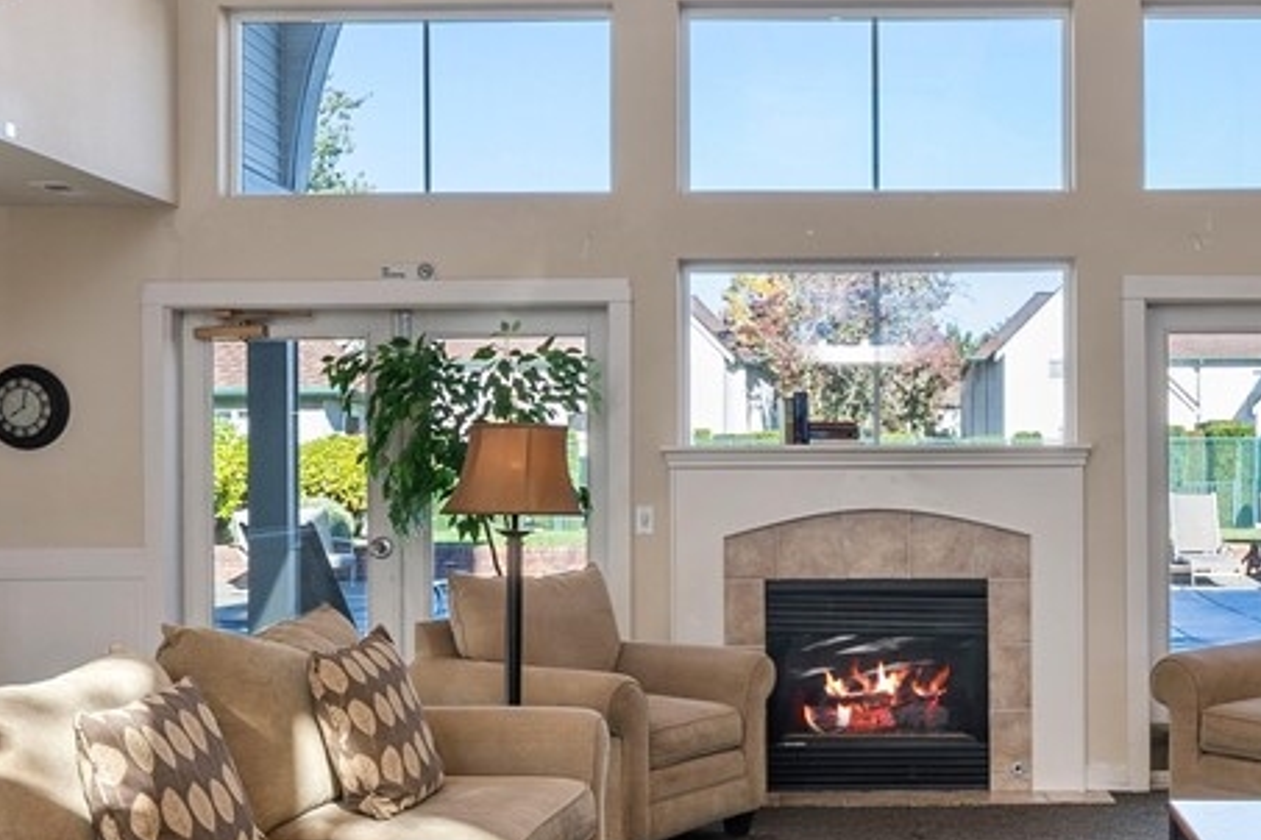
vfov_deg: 29.9
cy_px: 446
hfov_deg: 42.8
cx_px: 870
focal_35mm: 45
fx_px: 1576
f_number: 8
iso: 1000
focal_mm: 12
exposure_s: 1/30
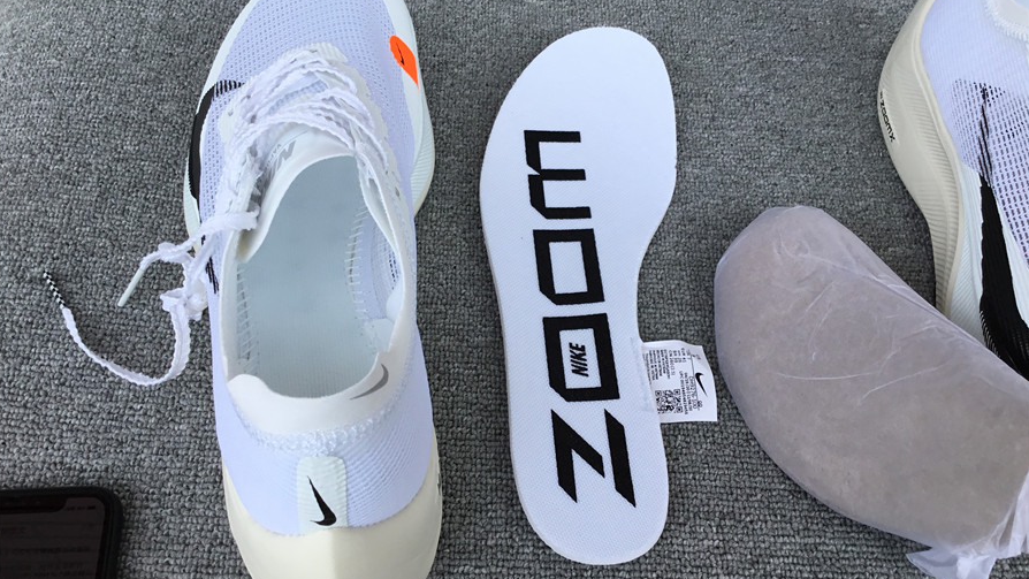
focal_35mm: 34
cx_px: 512
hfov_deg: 58.0
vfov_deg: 34.7
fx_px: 928
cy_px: 284
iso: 25
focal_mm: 3.3
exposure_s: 1/429
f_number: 2.4
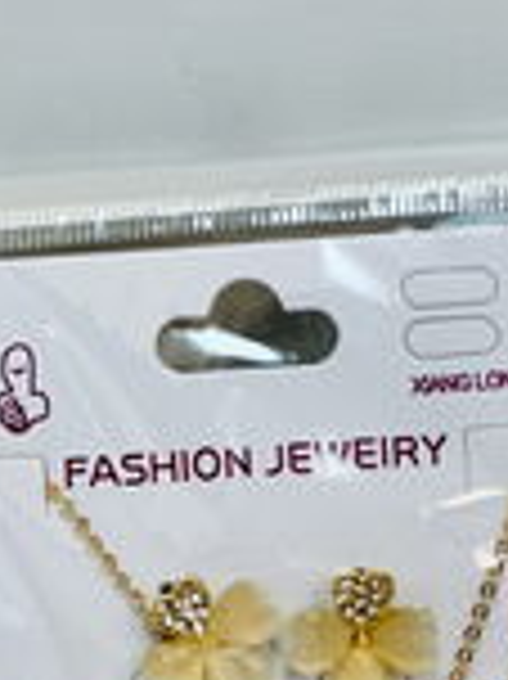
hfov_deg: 5.4
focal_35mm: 272
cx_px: 629
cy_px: 867
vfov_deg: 7.2
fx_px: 5330
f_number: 2.8
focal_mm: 9
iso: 64
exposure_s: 1/100
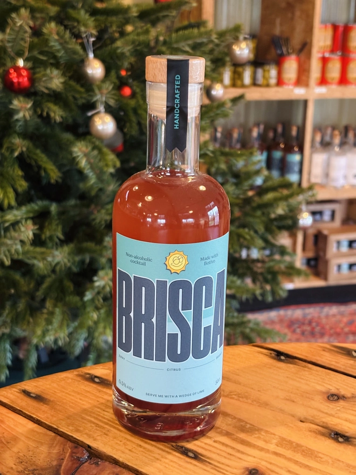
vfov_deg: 36.8
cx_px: 178
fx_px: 713
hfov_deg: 28.0
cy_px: 238
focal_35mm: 52
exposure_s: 1/20
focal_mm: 5.96
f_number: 1.6
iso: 320
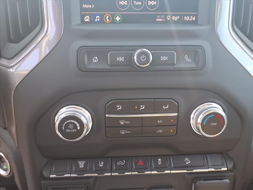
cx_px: 126
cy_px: 95
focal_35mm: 27
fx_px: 197
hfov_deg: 65.3
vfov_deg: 51.4
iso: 40
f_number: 1.9
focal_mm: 3.58
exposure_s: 1/60.2
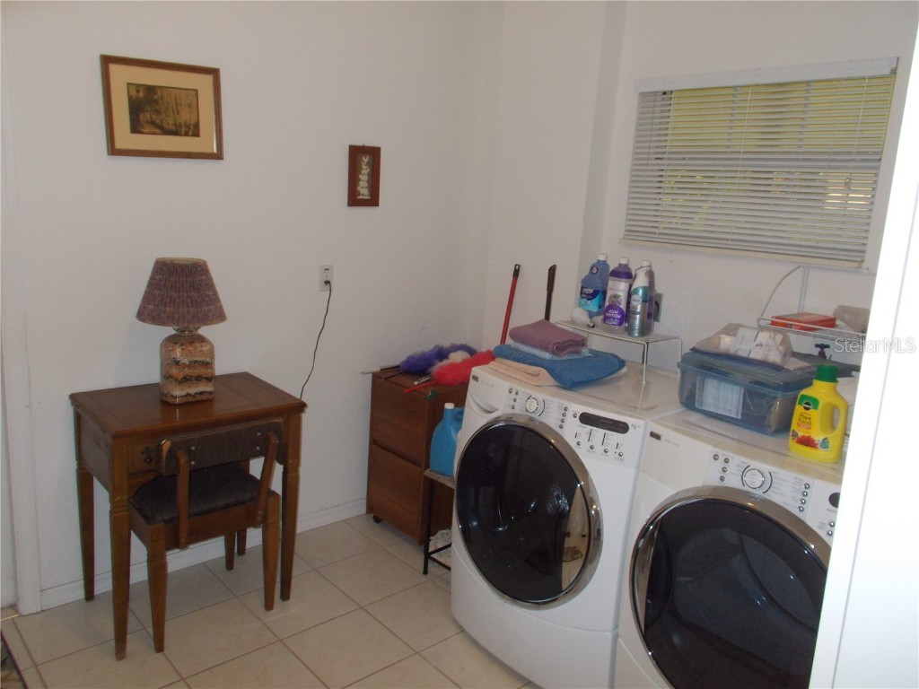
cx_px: 460
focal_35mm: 26
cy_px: 344
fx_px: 690
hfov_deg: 67.3
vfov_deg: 53.1
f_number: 3.2
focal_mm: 4.6
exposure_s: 1/25
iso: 200
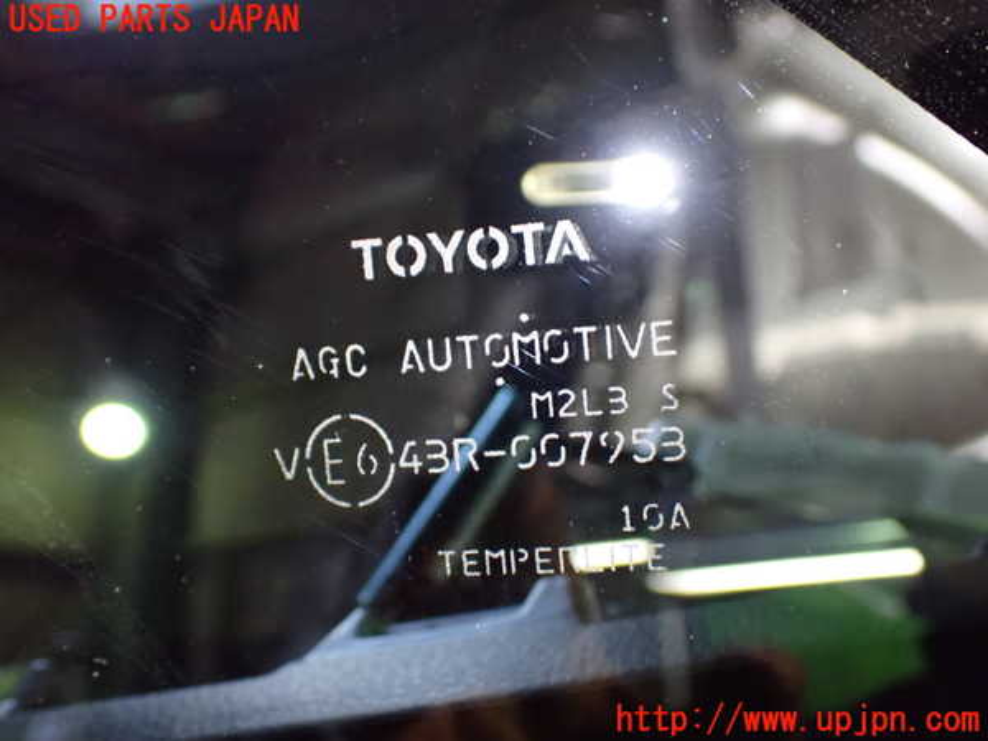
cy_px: 370
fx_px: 1170
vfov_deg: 35.1
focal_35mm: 41
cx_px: 494
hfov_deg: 45.8
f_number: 2.8
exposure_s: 1/40
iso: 1250
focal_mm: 7.31
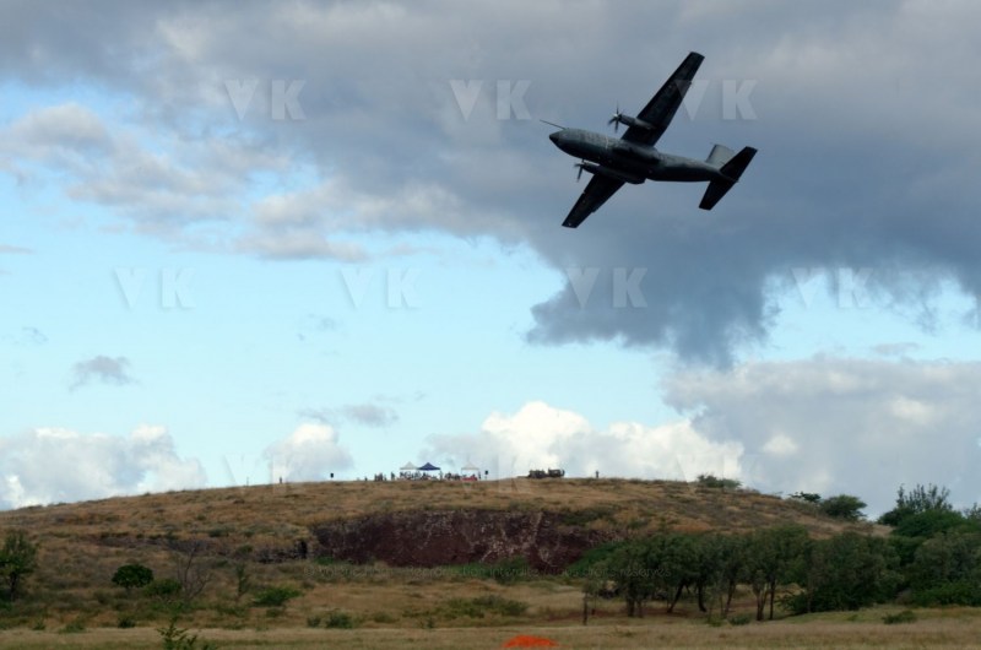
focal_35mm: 105
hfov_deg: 19.5
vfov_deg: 13.0
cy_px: 325
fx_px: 2856
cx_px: 490
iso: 400
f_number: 11
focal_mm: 70
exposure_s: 1/320
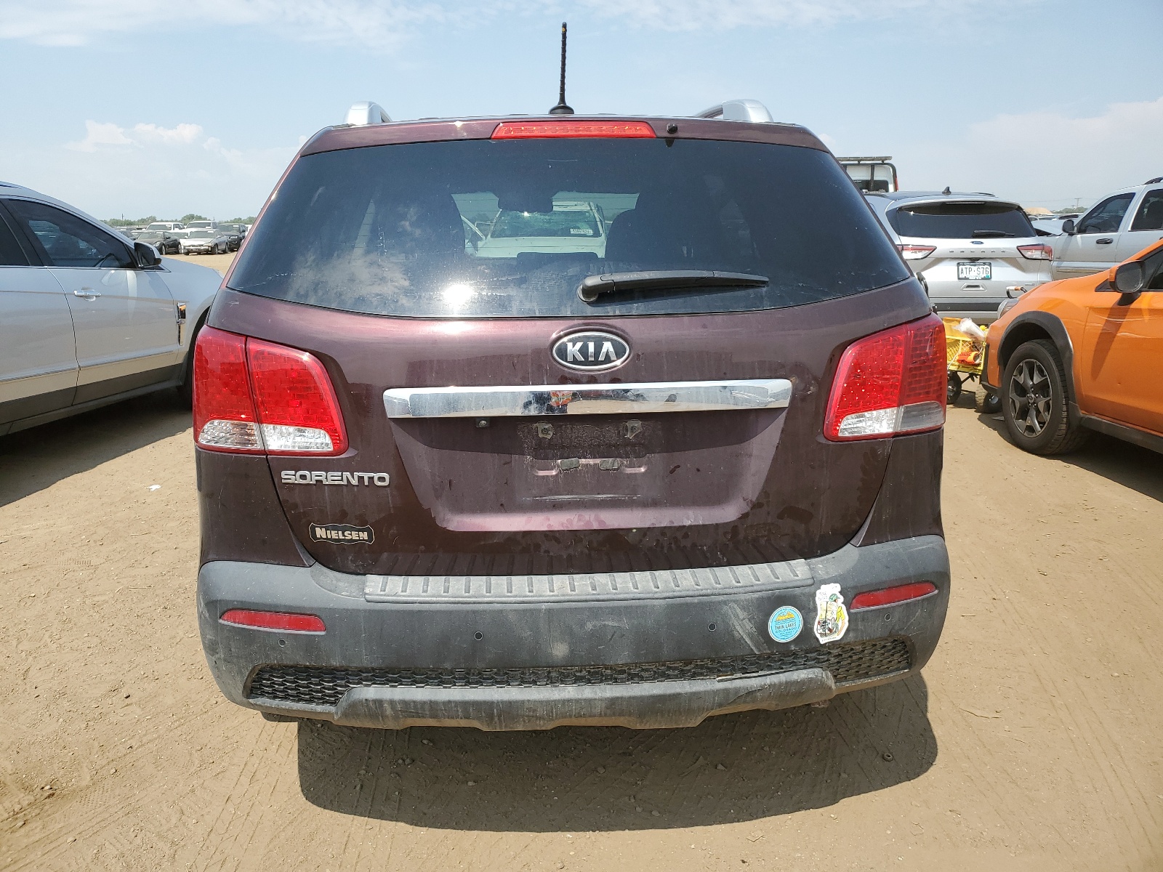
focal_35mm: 26
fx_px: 874
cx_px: 582
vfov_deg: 53.1
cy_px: 436
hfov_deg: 67.3
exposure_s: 1/2500
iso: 50
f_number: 1.5
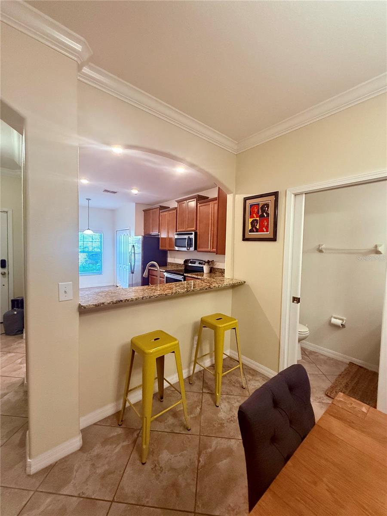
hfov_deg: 85.7
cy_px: 258
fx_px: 209
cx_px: 194
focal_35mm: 14
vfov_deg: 102.1
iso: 640
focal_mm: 2.22
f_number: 2.2
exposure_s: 1/120
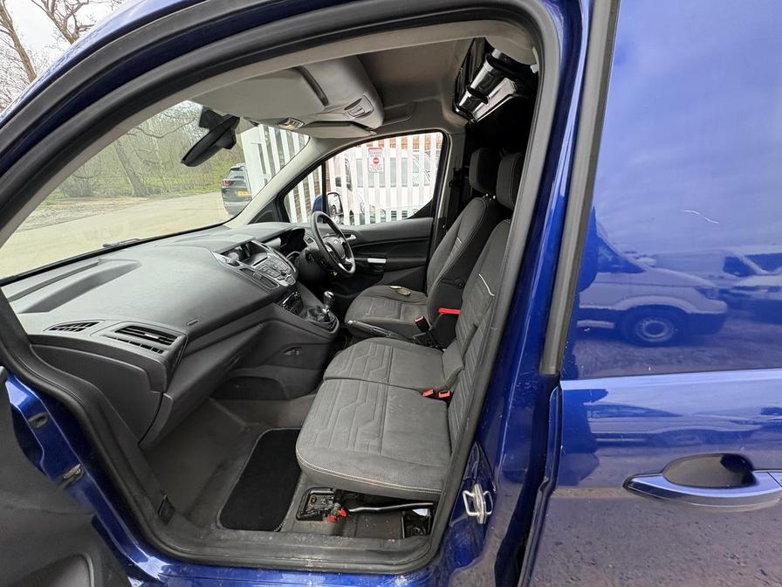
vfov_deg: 85.7
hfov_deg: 102.1
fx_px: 316
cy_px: 294
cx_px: 391
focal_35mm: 14
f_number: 2.2
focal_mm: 2.22
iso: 125
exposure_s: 1/136
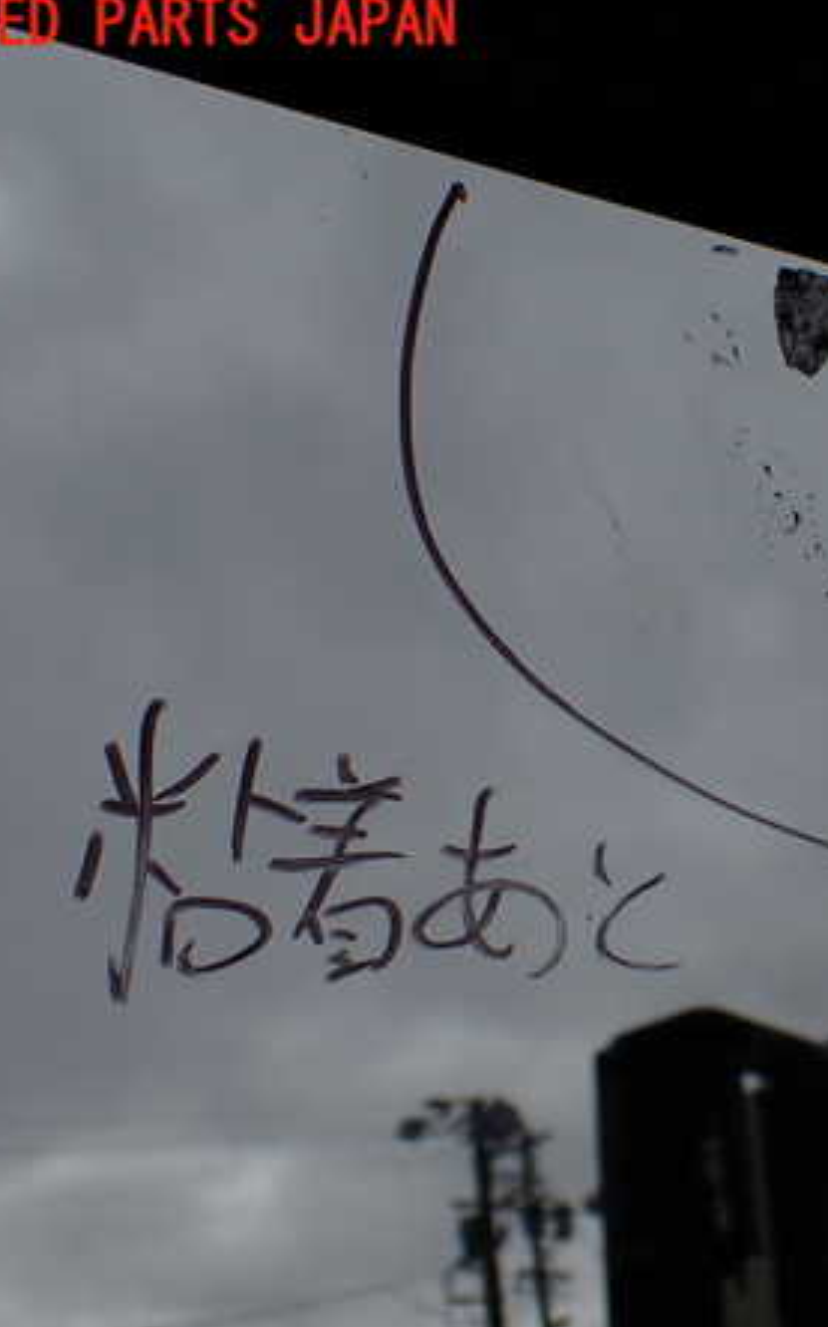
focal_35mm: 43
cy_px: 661
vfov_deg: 46.2
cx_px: 810
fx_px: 1555
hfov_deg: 28.2
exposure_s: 1/250
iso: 100
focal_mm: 5.4
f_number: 9
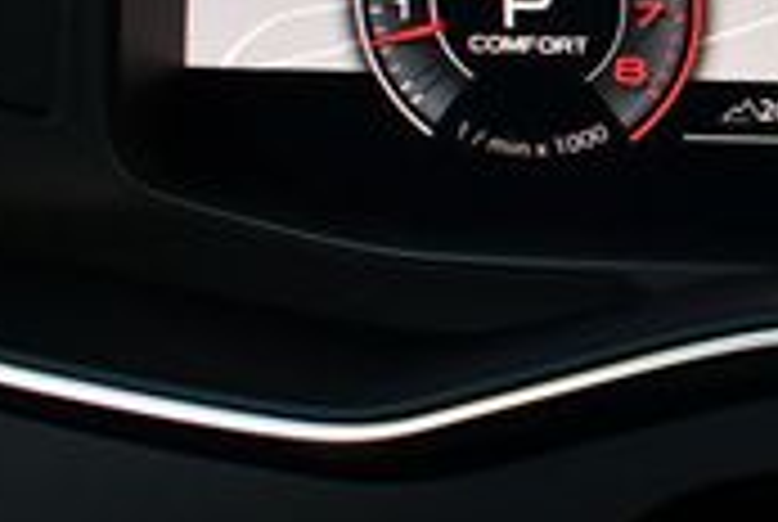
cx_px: 1264
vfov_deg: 10.2
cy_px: -122
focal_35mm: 133
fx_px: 2879
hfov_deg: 14.1
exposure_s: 1/250
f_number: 3.5
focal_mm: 18
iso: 400
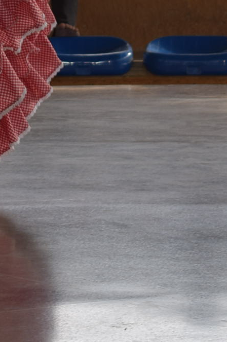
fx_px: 3524
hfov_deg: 3.6
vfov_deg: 5.5
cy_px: -66
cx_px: -263
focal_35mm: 372
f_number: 5.6
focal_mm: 55
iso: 100
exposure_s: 1/125
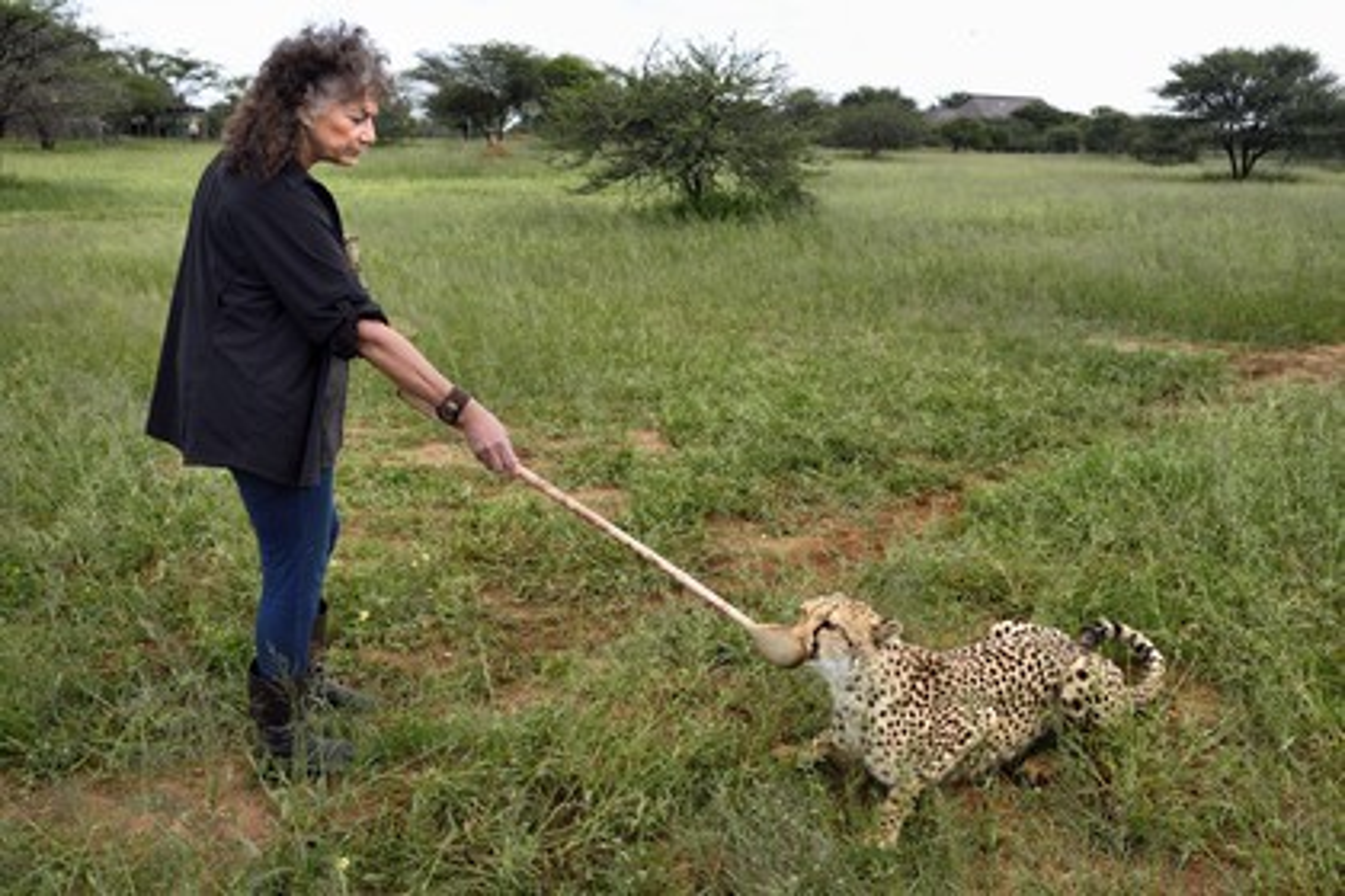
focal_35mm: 30
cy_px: 448
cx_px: 672
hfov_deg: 61.9
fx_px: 1121
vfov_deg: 43.6
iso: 500
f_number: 10
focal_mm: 30
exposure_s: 1/320
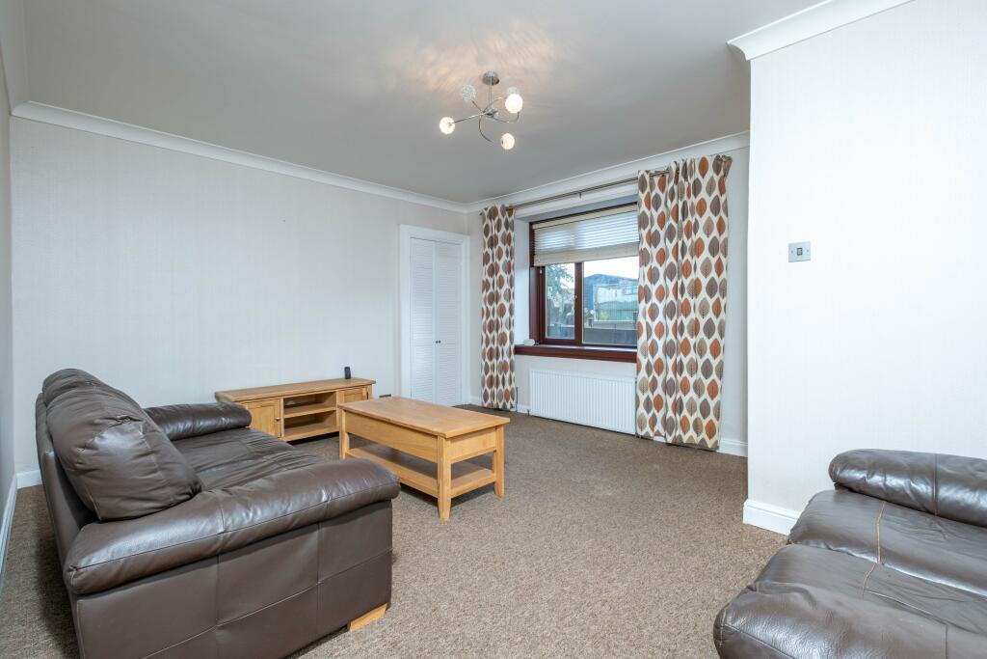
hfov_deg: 100.4
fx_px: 411
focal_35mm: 15
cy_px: 330
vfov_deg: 77.3
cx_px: 494
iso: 200
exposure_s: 1/30
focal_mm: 10
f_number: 7.1
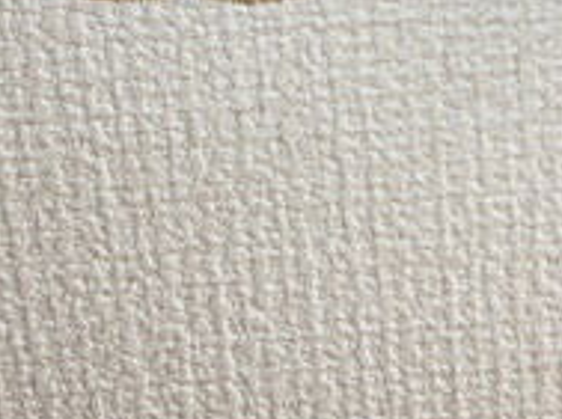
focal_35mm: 112
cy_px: -250
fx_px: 1815
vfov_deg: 12.4
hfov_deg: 16.5
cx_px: 755
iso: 100
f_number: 2.8
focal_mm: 5.5
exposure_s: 1/30
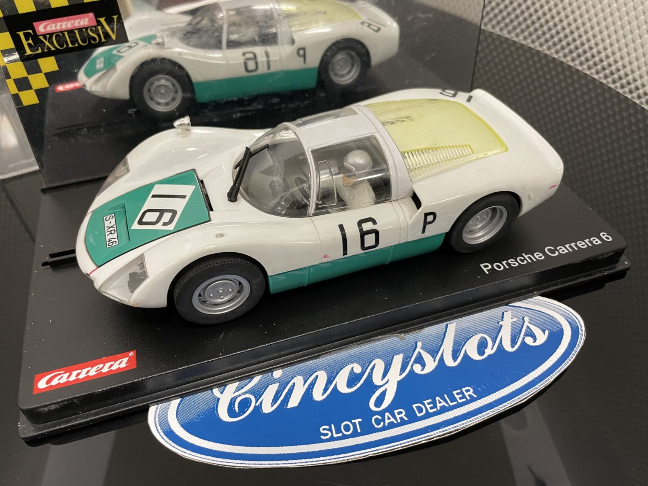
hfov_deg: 67.3
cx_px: 324
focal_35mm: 26
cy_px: 243
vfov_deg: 53.1
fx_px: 487
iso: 400
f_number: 1.6
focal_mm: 4.2
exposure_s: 1/60
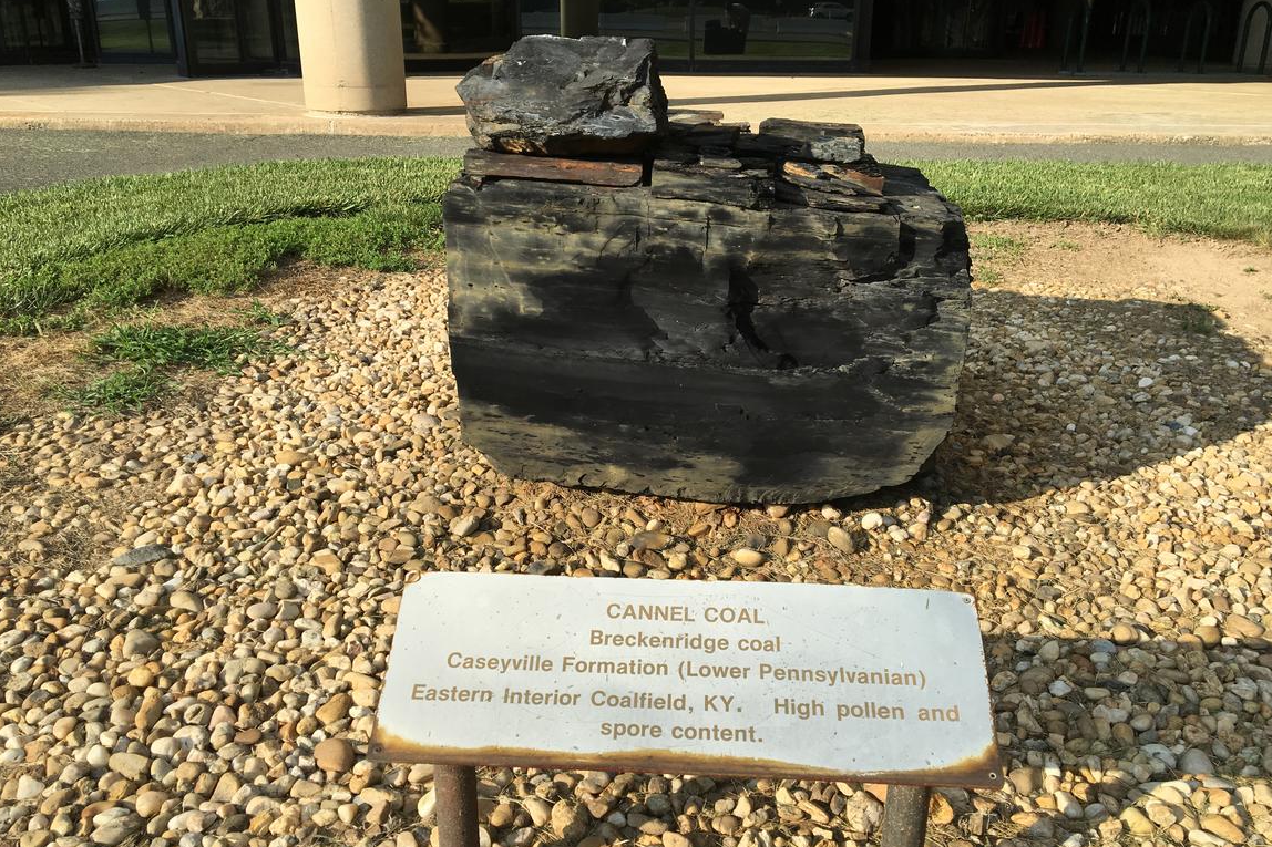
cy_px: 449
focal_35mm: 31
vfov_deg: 42.3
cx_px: 649
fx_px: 1095
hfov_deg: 60.3
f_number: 2.2
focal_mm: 4.15
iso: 25
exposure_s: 1/1282
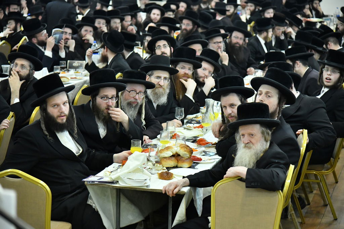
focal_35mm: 92
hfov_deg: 22.1
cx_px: 172
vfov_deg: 14.9
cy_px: 114
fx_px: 879
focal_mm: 92
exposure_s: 1/320
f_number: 4.5
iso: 4000
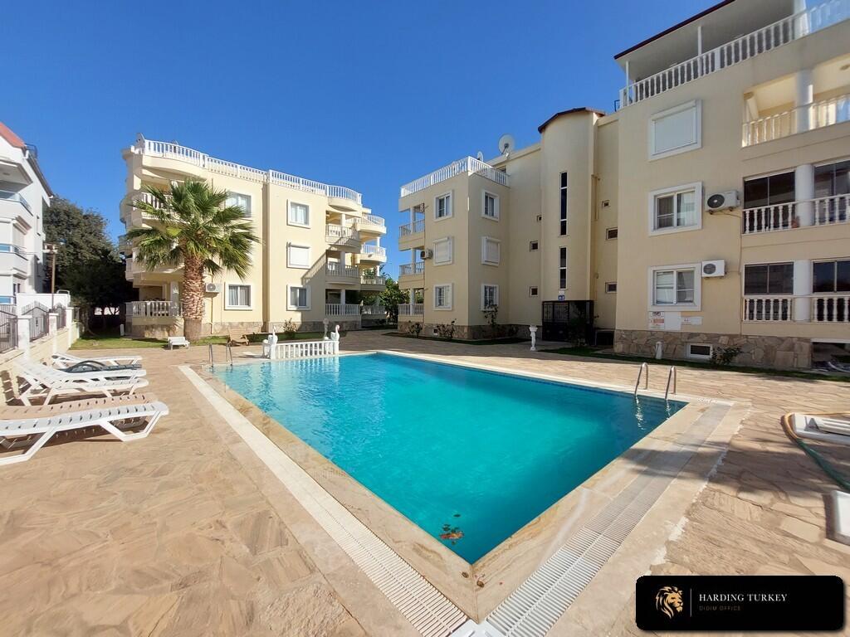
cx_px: 425
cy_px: 318
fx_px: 319
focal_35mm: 13
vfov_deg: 89.9
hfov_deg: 106.2
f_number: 2.2
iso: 50
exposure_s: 1/2266
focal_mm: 1.74
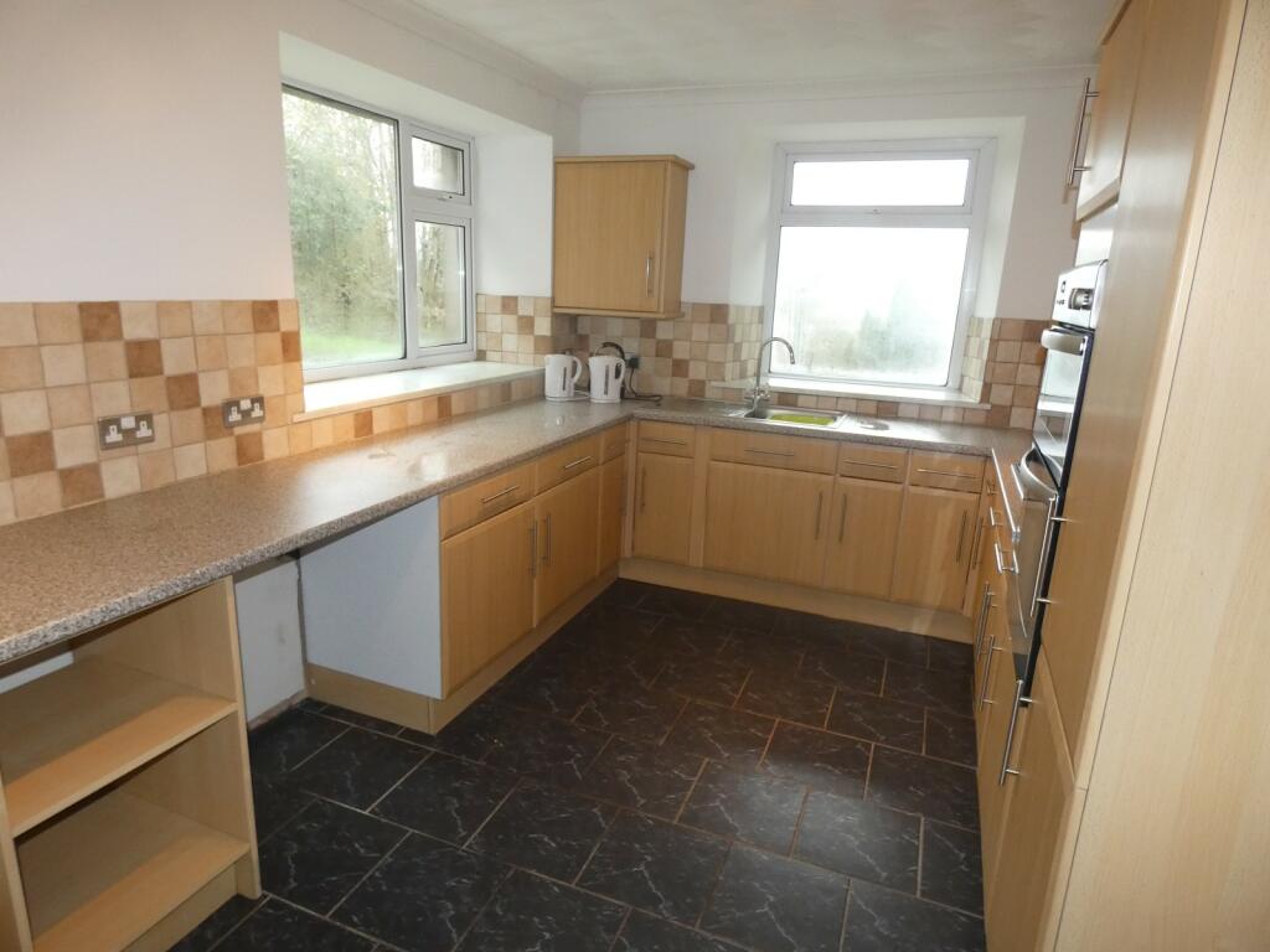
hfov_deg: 81.7
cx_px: 635
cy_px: 476
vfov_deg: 66.0
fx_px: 734
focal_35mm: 20
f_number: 2.8
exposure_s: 1/60
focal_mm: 3.6
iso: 400
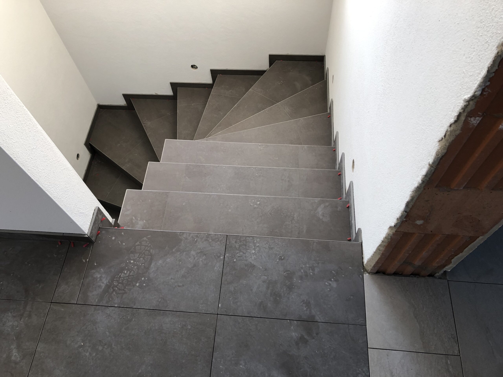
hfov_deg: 63.4
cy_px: 188
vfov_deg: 49.7
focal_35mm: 28
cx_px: 252
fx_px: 407
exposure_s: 1/40
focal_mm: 3.99
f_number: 1.8
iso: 25
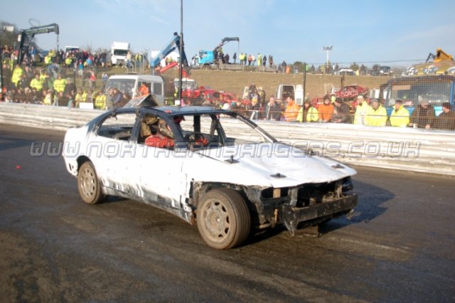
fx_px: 493
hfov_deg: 49.6
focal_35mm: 39
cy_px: 152
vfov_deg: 34.2
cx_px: 228
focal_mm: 26
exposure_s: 1/640
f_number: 4.2
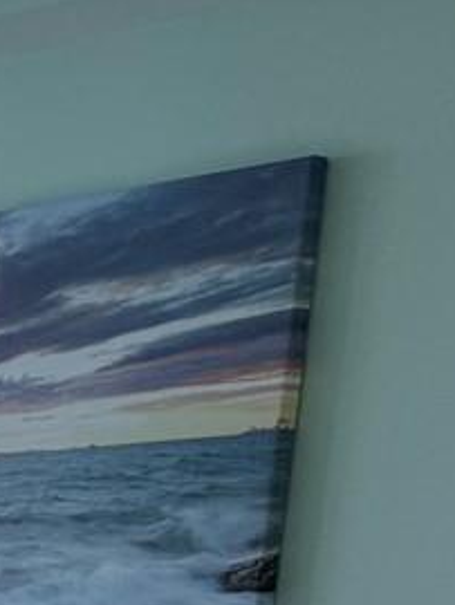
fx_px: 2485
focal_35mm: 142
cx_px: -1089
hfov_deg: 8.2
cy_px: 1161
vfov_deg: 12.4
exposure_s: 1/129
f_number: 1.78
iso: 64
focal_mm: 6.76
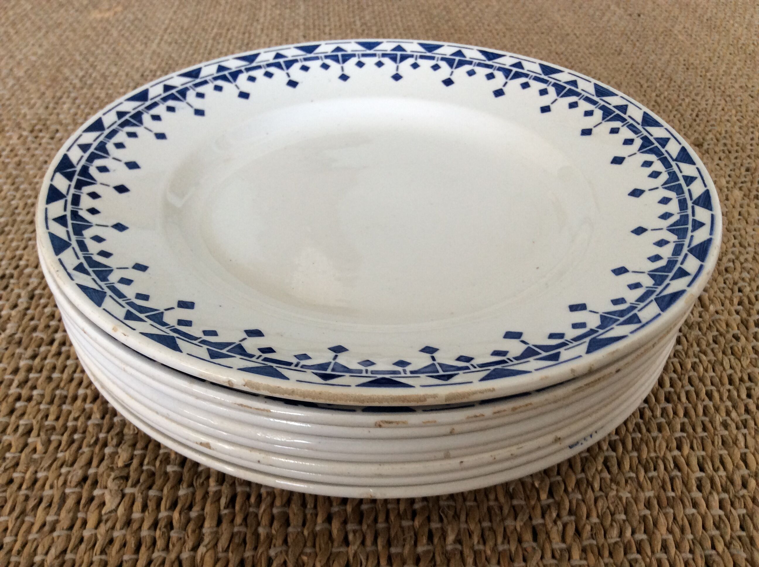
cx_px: 380
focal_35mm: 32
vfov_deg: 44.1
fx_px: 701
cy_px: 284
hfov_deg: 56.9
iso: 80
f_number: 2.4
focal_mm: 3.3
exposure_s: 1/25
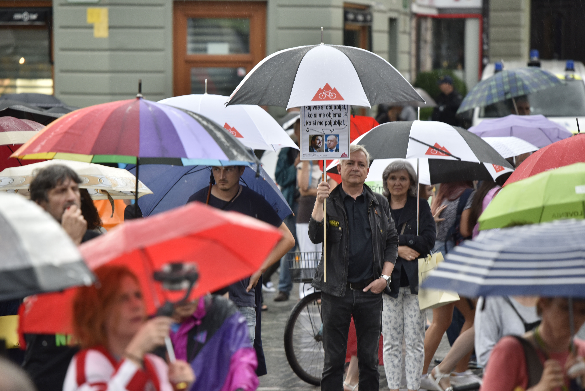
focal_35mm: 200
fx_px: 3251
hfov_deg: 10.3
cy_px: 196
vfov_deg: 6.9
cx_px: 292
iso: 800
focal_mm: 200
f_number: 4.5
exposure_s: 1/100
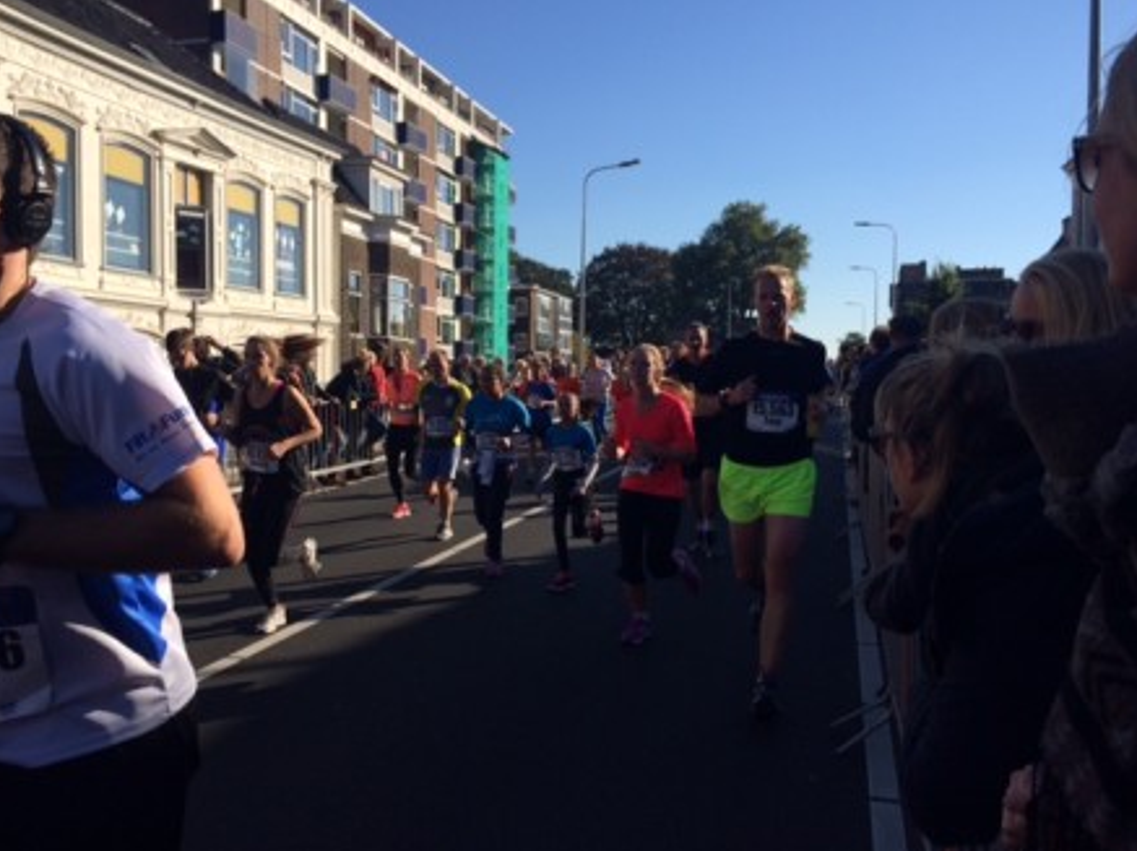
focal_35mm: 31
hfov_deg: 58.4
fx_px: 1017
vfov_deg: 45.4
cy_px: 409
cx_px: 542
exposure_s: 1/2415
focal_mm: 4.15
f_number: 2.2
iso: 32
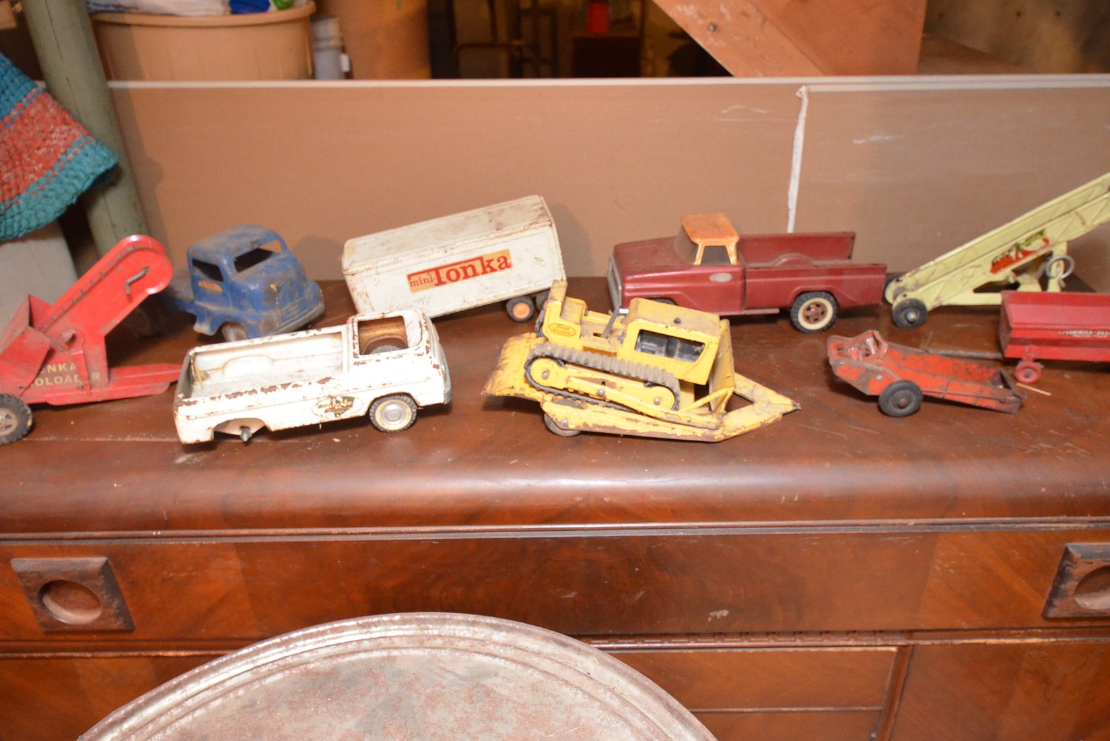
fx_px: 863
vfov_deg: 46.4
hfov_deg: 65.4
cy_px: 365
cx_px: 576
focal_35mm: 28
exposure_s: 1/60
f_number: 4.2
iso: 3200
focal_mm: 18
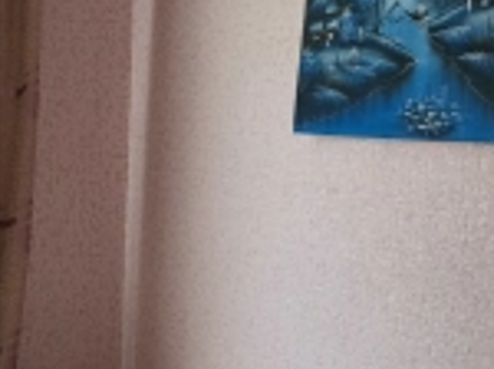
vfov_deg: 15.3
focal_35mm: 96
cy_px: 273
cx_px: -313
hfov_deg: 17.7
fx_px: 1368
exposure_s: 1/50
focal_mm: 5.35
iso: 320
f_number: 1.7
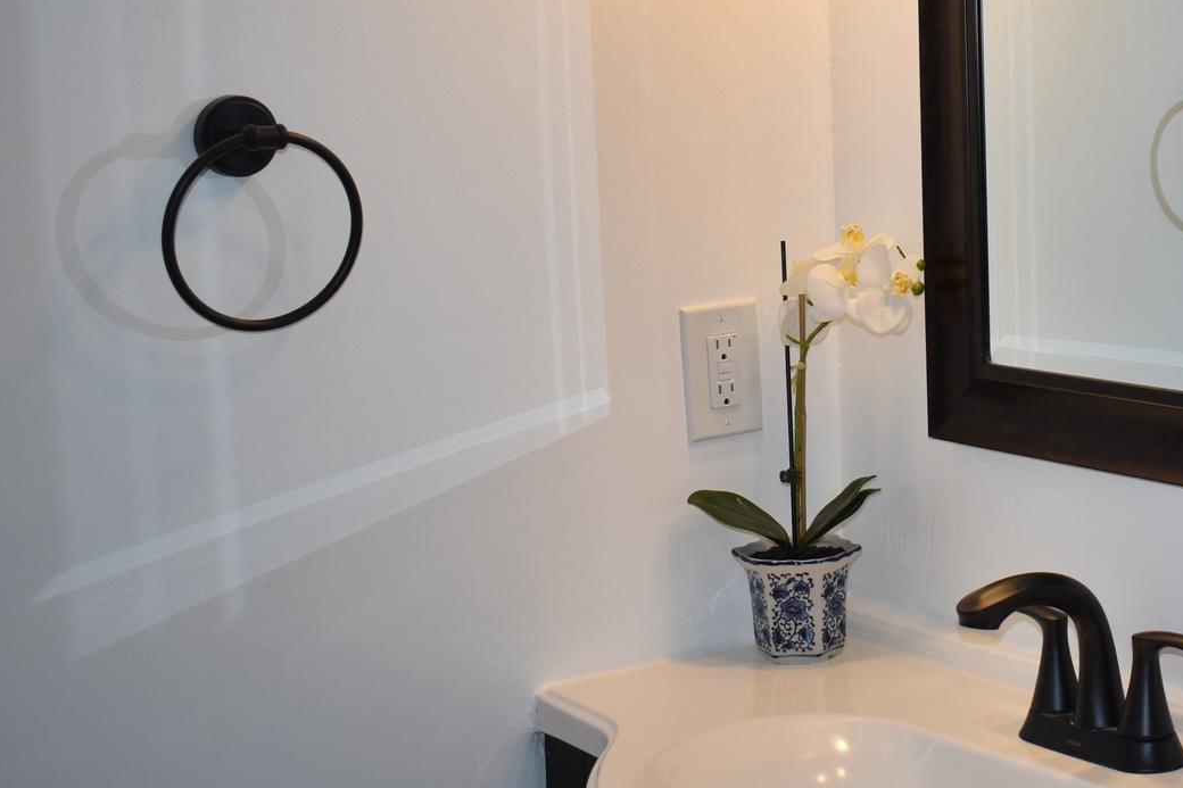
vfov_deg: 20.8
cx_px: 1035
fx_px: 2135
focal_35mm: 65
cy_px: 209
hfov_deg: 29.8
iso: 100
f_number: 3.8
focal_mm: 22
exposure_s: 1/80
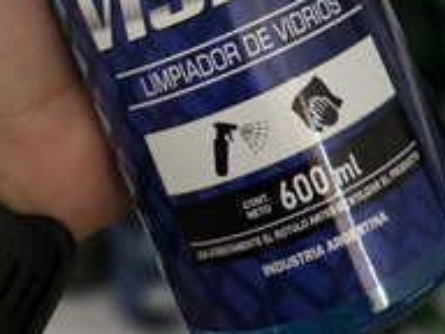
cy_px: -189
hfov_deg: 30.3
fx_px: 823
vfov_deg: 19.5
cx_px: 218
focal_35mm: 64
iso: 640
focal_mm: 6.3
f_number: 1.7
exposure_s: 1/25
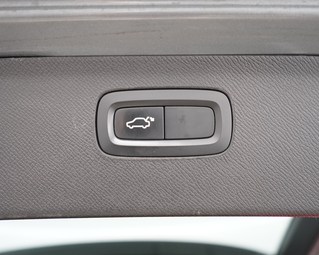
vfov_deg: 44.5
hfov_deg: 54.2
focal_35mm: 33
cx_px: 154
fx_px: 312
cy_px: 127
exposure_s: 1/60
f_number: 4
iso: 4000
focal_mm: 29
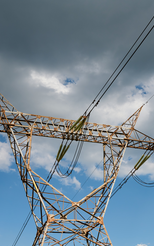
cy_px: 124
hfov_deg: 23.8
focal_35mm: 54
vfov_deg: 37.5
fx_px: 363
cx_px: 110
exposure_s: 1/2000
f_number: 5.6
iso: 100
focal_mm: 35
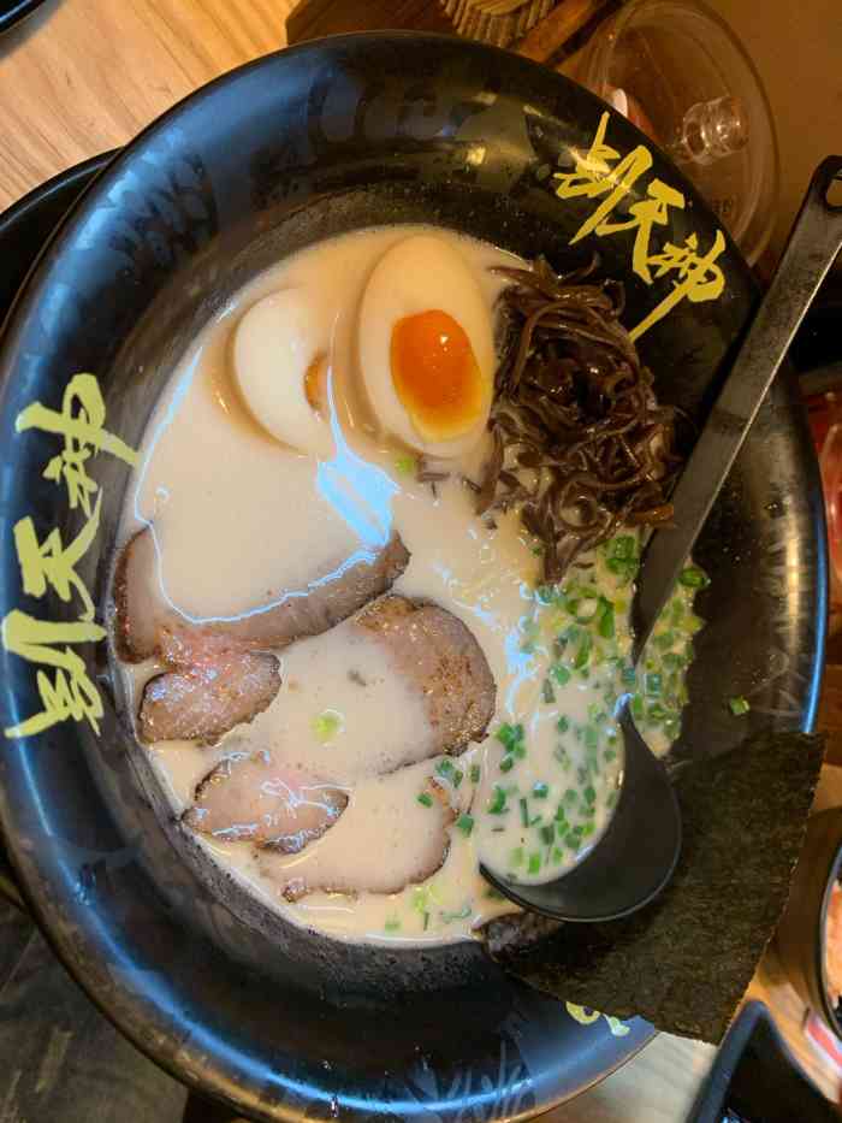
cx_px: 421
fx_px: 843
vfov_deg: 67.3
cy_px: 562
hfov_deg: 53.1
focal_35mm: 26
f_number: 1.8
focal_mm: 4.25
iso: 160
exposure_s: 1/50
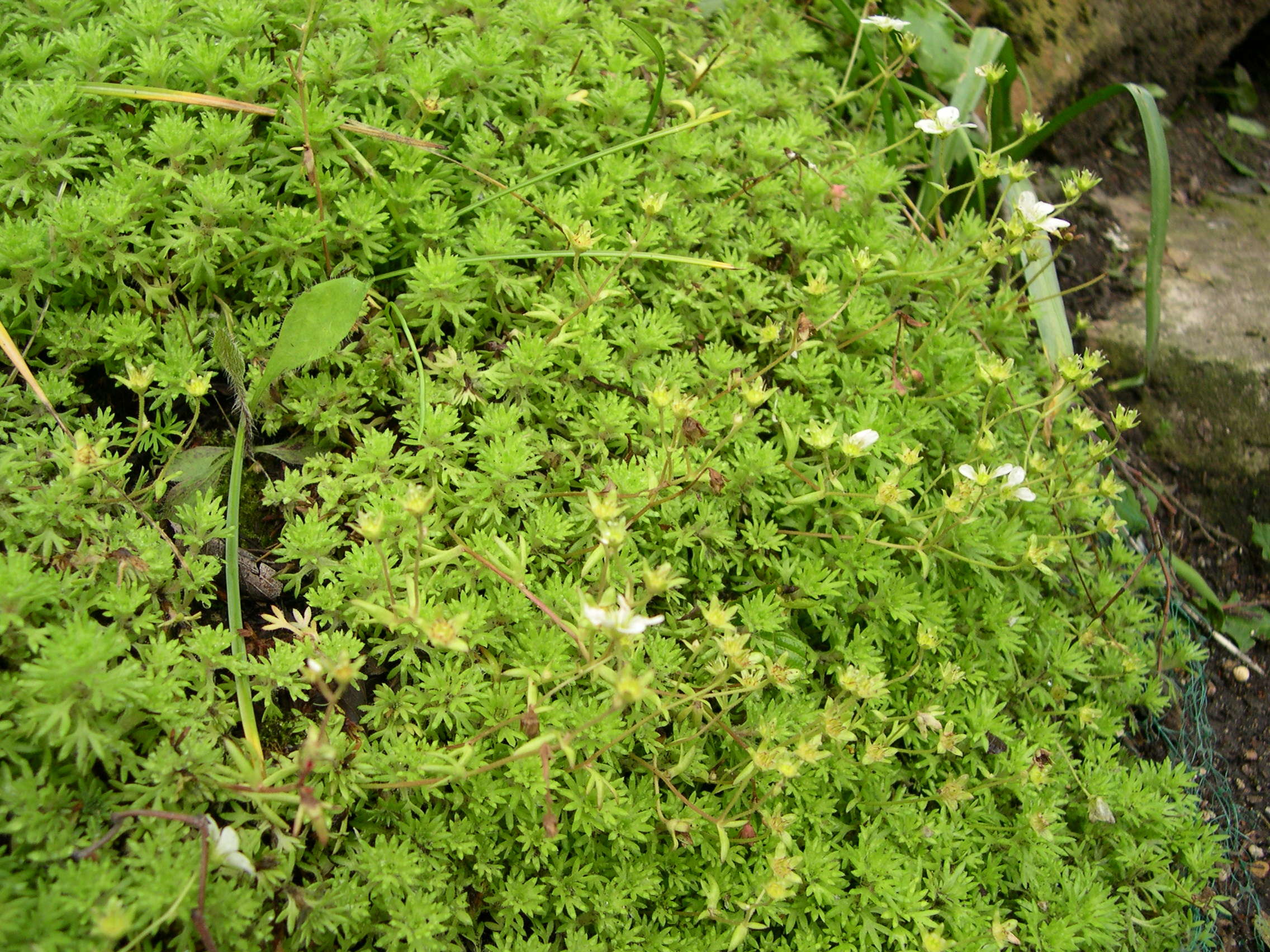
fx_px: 1394
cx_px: 635
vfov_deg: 37.7
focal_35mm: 38
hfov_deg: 49.0
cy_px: 476
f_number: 2.8
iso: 100
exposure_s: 1/195
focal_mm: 8
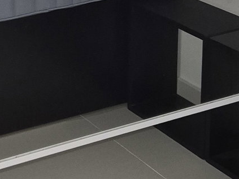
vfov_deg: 12.3
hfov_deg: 16.7
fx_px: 801
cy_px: -59
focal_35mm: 116
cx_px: 13
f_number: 1.8
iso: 500
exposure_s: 1/8
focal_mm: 5.4
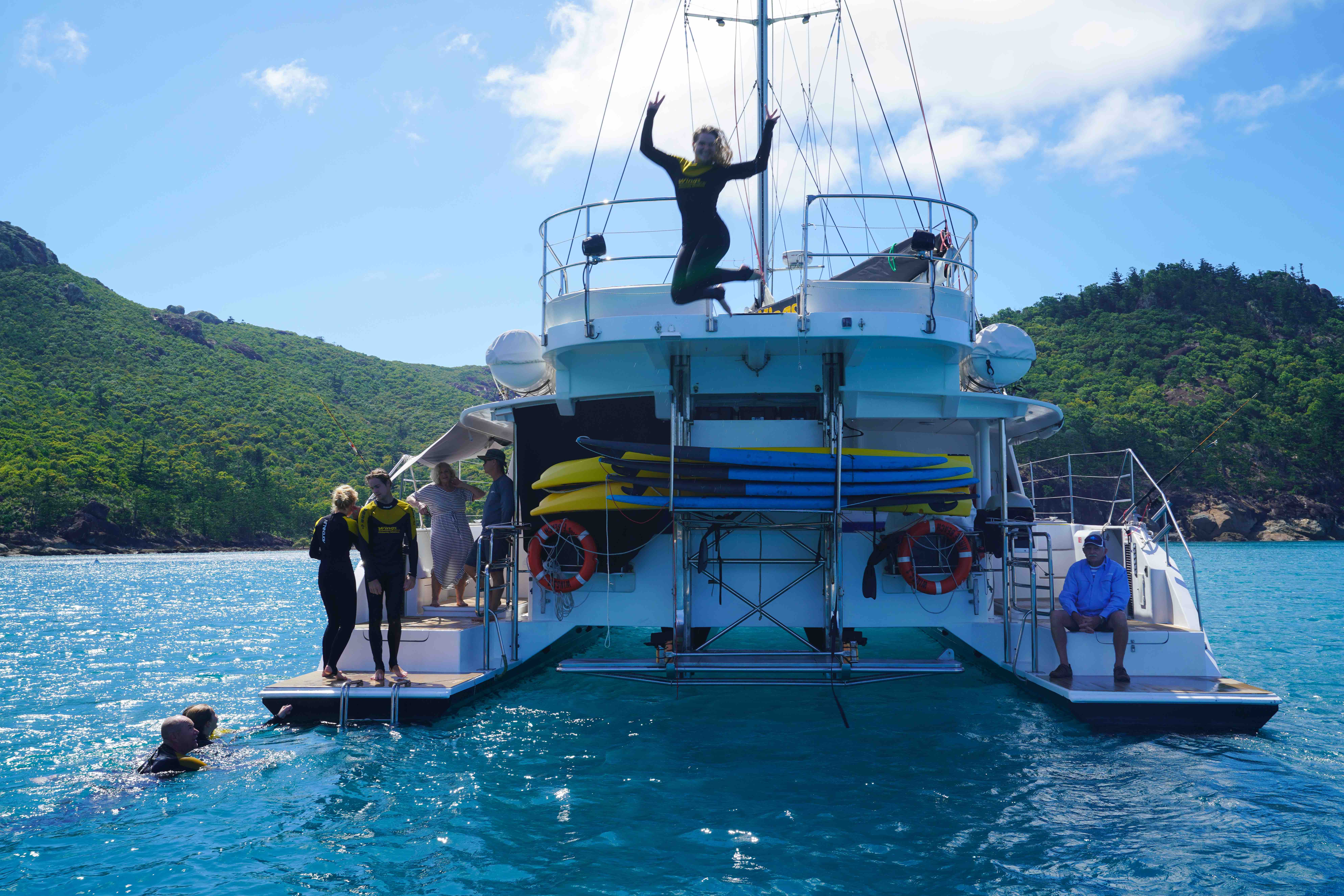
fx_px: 1307
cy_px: 448
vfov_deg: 37.9
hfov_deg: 54.4
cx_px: 672
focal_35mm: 35
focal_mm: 35
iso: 100
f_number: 10
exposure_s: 1/160
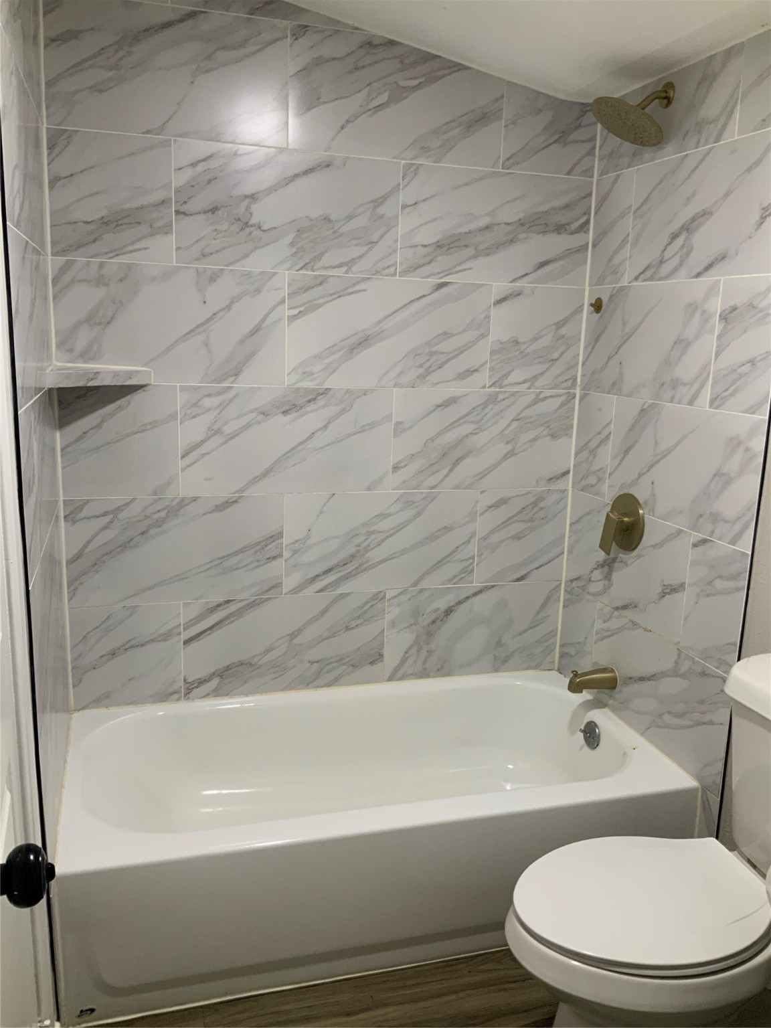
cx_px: 386
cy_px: 514
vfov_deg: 61.7
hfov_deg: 48.2
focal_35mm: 29
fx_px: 861
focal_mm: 3
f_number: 1.8
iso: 100
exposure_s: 1/60
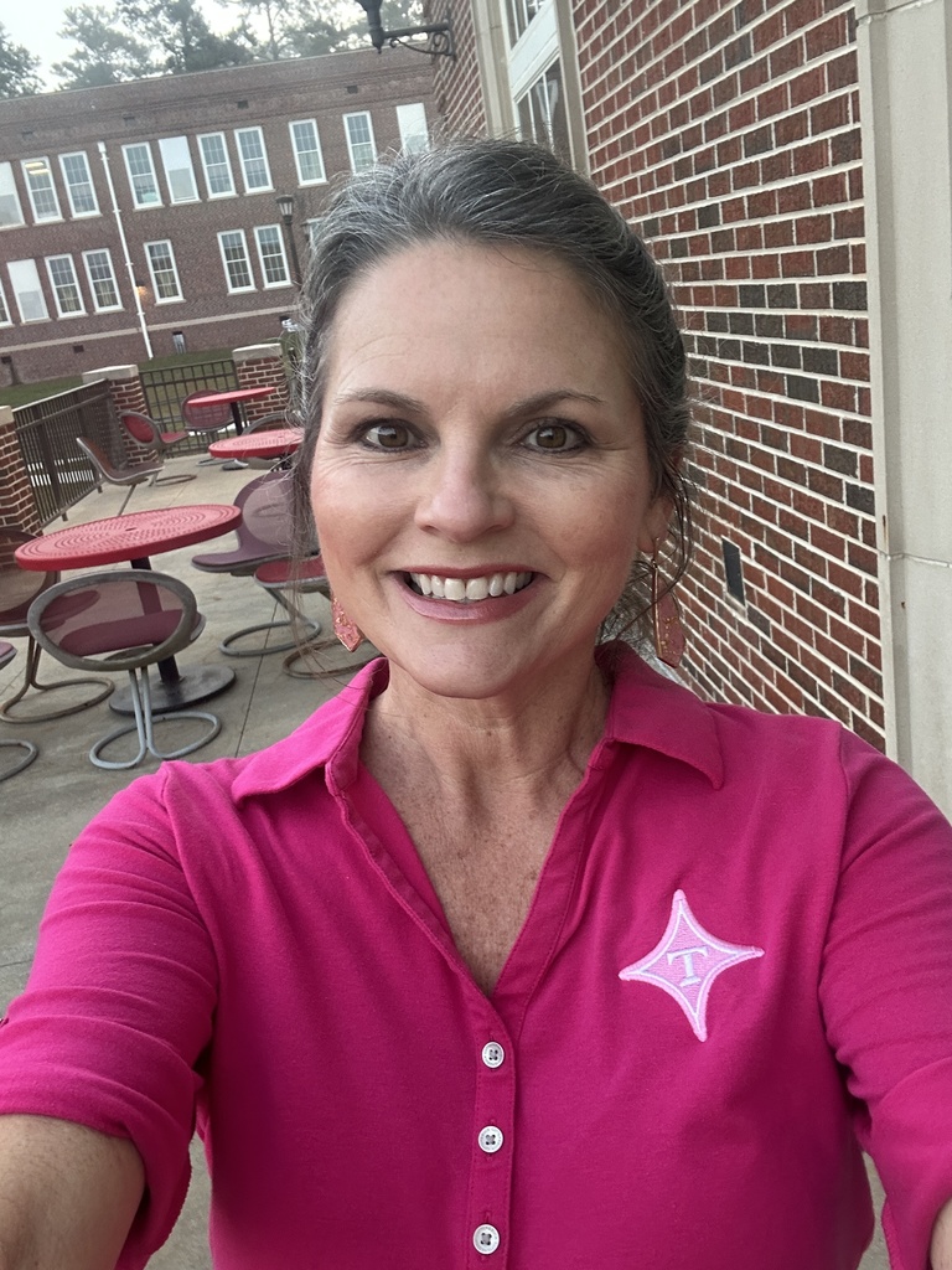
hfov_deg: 46.8
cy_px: 635
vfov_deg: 60.0
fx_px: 1100
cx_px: 476
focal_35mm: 30
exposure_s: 1/109
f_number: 1.9
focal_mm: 2.69
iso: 80
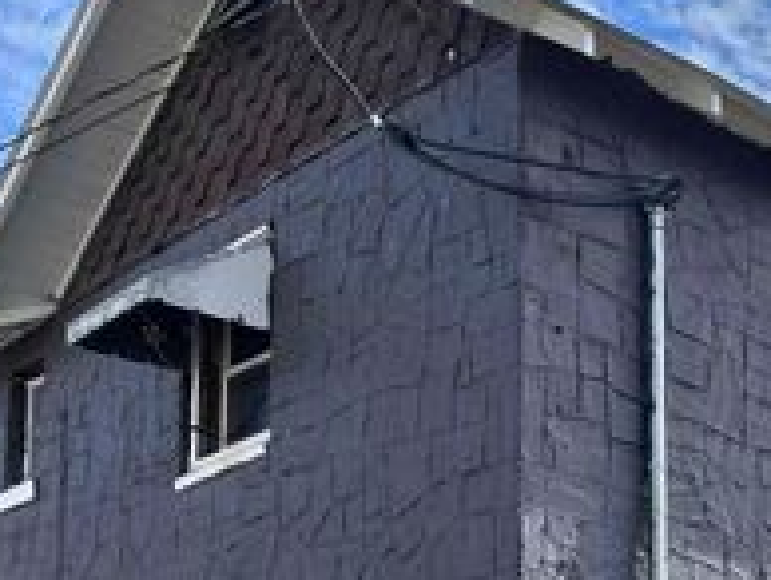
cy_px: 689
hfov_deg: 25.7
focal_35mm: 67
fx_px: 1494
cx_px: 938
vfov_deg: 20.6
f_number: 1.5
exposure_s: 1/2353
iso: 50
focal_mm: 5.7
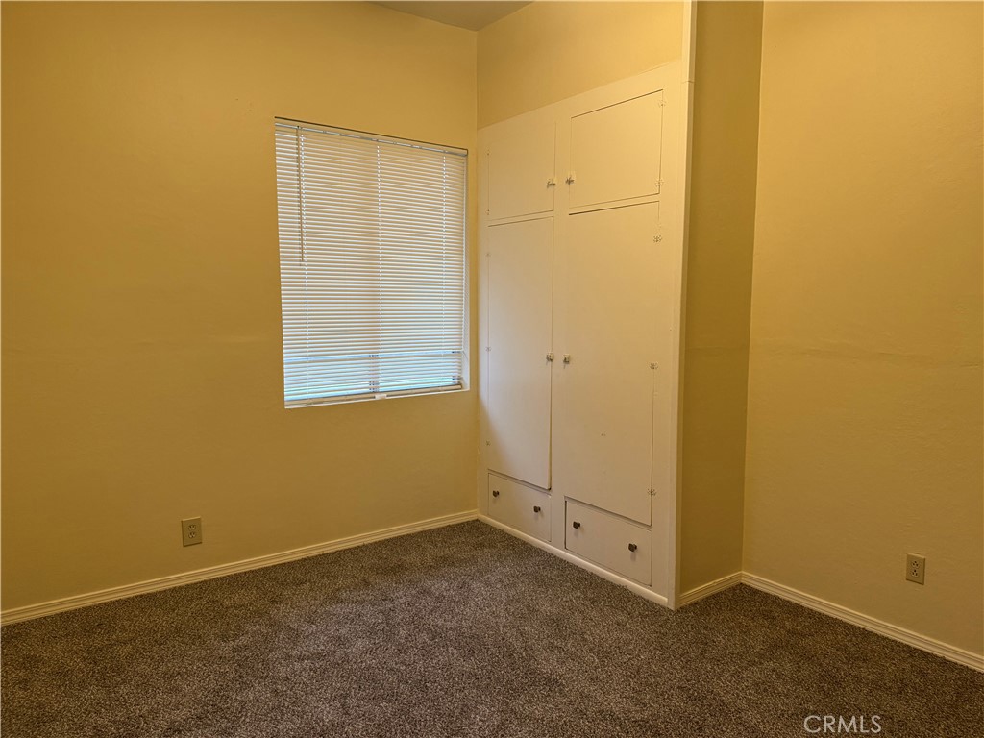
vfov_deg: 56.8
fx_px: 682
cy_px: 369
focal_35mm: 24
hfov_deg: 71.6
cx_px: 492
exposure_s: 1/60
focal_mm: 6.76
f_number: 1.78
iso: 250
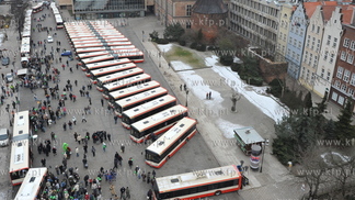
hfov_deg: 62.6
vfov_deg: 37.3
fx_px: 292
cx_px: 175
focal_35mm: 31
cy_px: 67
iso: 640
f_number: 8
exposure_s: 1/500
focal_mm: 24
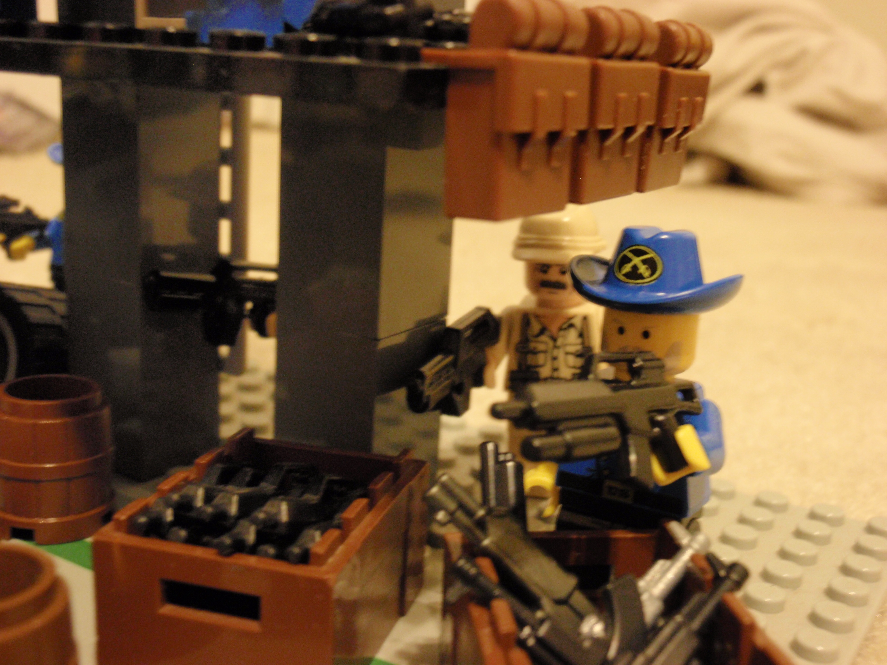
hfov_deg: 46.8
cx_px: 444
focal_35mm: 40
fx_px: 1025
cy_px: 332
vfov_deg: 36.0
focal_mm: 7.25
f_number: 3.9
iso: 250
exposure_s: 1/4
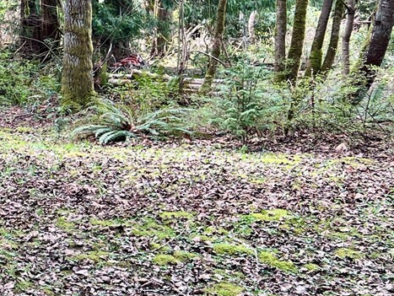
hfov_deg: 18.5
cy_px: 117
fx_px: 1014
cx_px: -256
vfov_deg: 16.6
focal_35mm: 89
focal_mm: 5.7
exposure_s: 1/141
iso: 32
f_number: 1.5
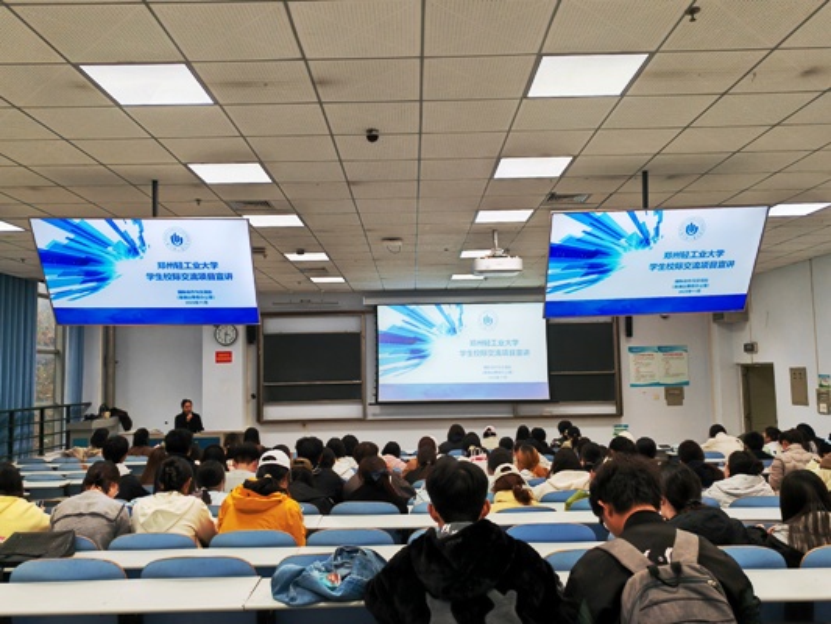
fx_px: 744
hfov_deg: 58.3
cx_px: 416
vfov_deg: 45.5
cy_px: 312
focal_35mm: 31
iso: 64
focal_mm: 5.52
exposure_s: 1/95
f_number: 1.9
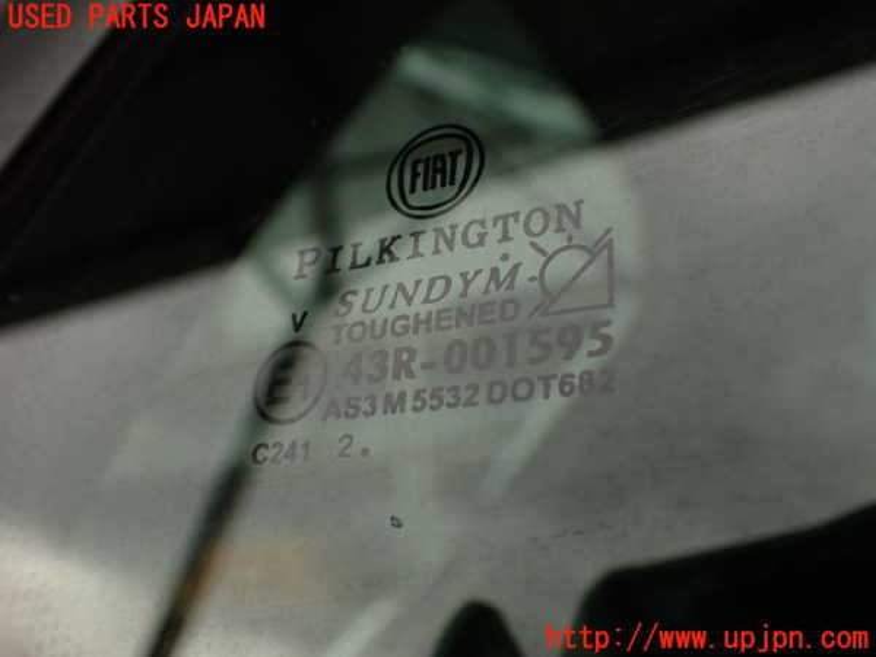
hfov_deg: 51.4
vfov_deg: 39.7
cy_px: 328
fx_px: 911
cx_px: 438
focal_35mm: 36
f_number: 2.5
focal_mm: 6.37
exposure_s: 1/40
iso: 200
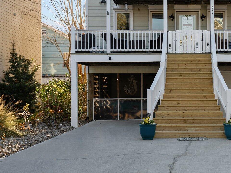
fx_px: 427
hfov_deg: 29.5
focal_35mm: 64
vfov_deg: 22.7
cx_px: 189
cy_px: 44
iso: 250
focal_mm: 31
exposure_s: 1/800
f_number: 4
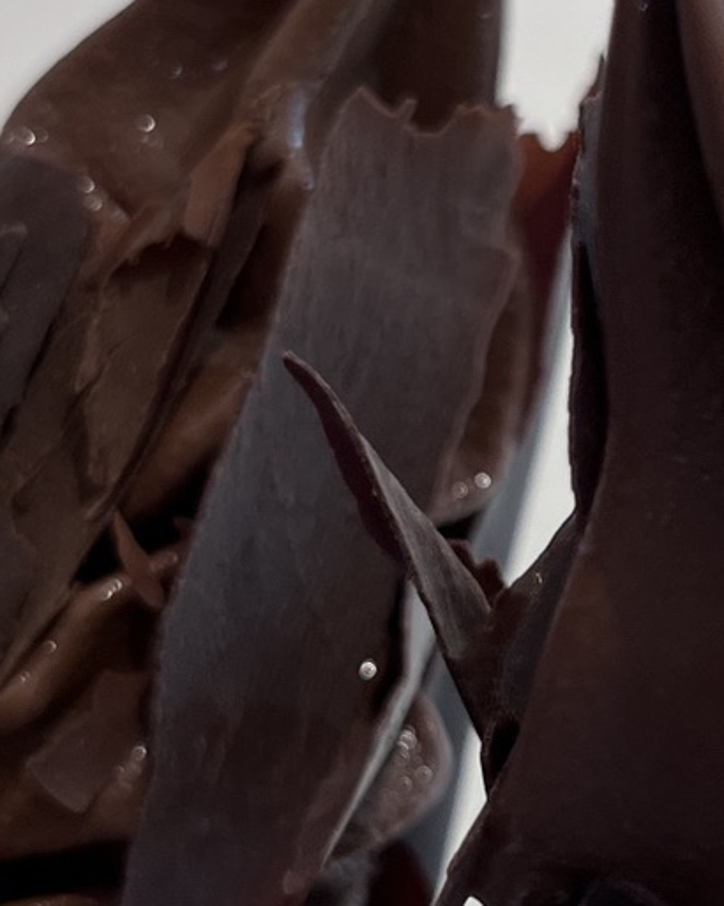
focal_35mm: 99
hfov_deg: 15.4
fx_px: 2653
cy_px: 449
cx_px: 650
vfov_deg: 19.4
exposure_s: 1/100
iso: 40
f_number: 1.6
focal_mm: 5.1
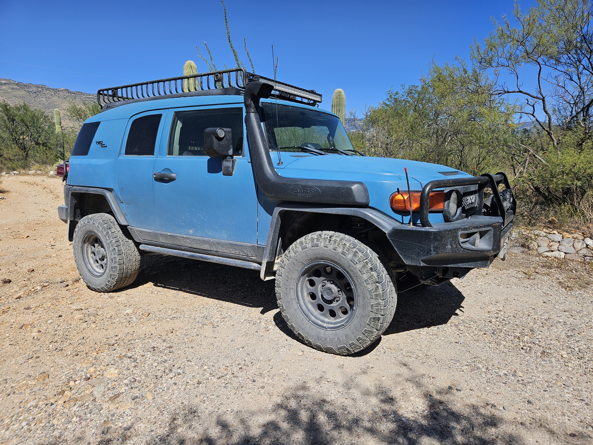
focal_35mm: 23
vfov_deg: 58.9
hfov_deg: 73.9
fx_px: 394
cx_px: 296
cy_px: 222
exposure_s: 1/2664
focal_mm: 5.4
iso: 25
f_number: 1.8
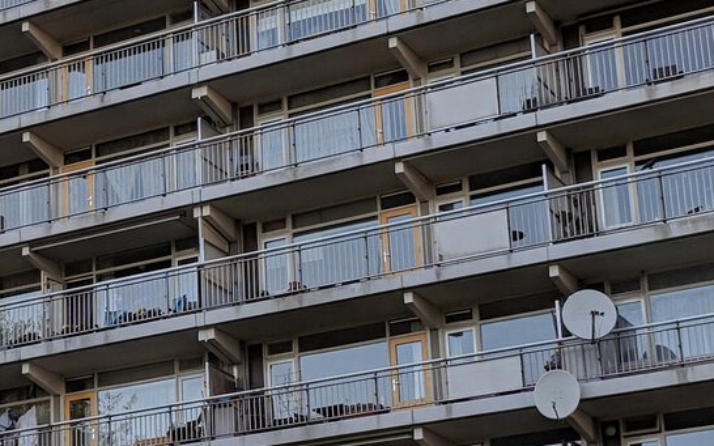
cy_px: 298
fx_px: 1965
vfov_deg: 12.9
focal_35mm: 101
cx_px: 112
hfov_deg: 20.3
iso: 54
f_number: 2
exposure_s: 1/1057
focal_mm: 4.67
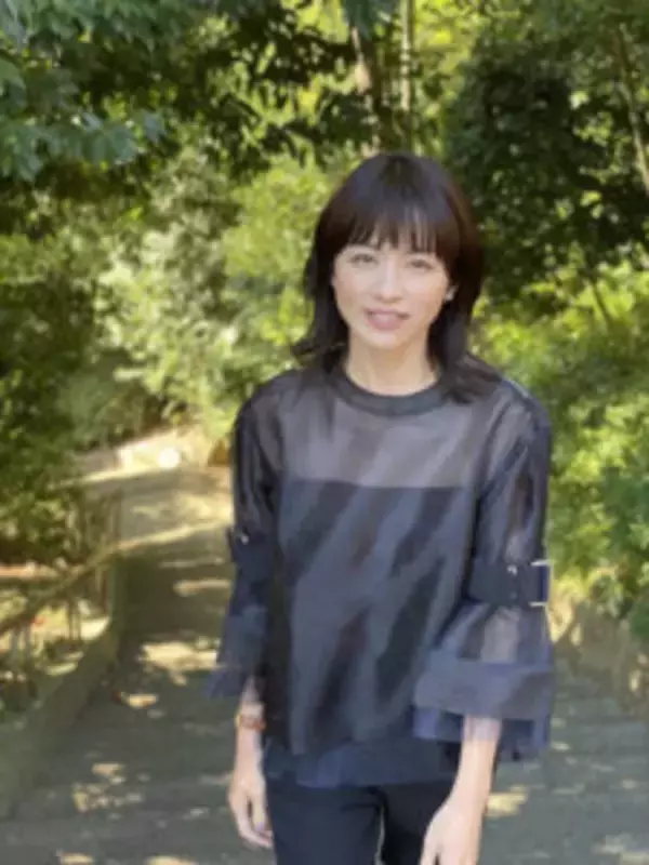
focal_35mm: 52
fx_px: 1300
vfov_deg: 36.8
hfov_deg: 28.0
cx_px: 324
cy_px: 432
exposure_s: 1/122
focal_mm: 6
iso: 80
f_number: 2
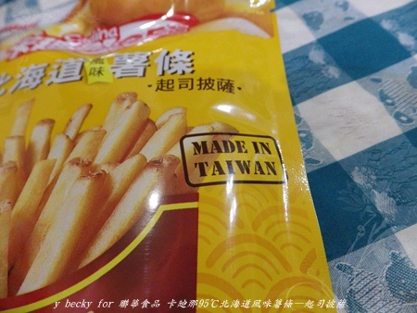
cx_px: 208
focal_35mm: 22
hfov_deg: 76.4
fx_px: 265
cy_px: 156
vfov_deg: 61.1
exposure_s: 1/45
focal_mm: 4
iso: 800
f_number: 3.1
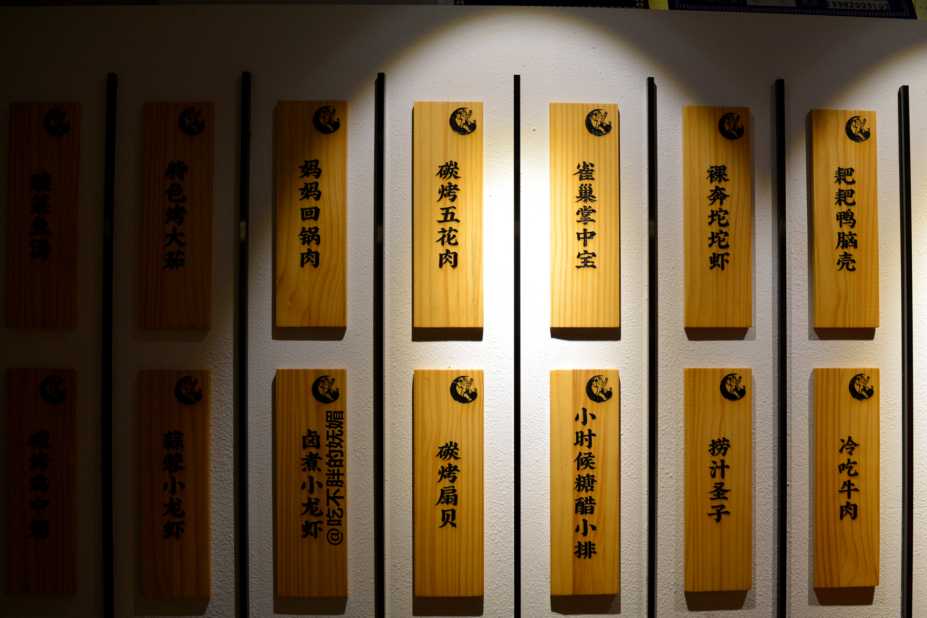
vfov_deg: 38.8
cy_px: 344
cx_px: 518
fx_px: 875
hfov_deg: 55.7
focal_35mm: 34
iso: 450
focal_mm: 20
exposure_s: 1/60
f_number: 5.6
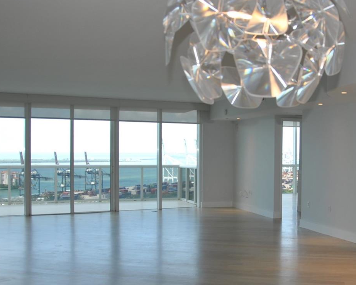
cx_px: 242
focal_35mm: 44
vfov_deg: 34.1
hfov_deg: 41.4
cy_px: 164
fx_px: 464
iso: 100
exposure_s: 1/125
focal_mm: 18
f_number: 3.5
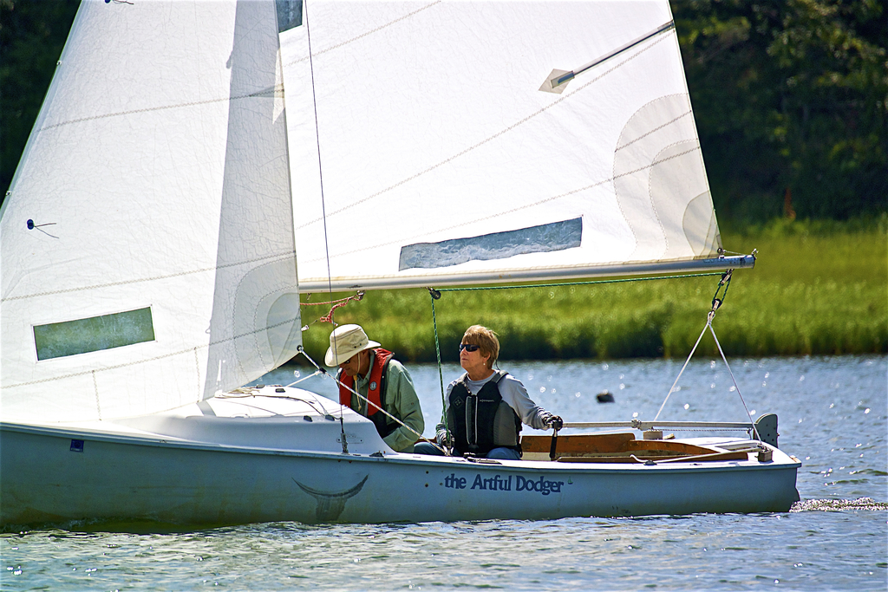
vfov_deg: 1.7
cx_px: 444
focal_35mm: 810
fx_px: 19981
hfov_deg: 2.5
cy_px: 296
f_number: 5.6
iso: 160
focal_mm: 300
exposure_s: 1/800
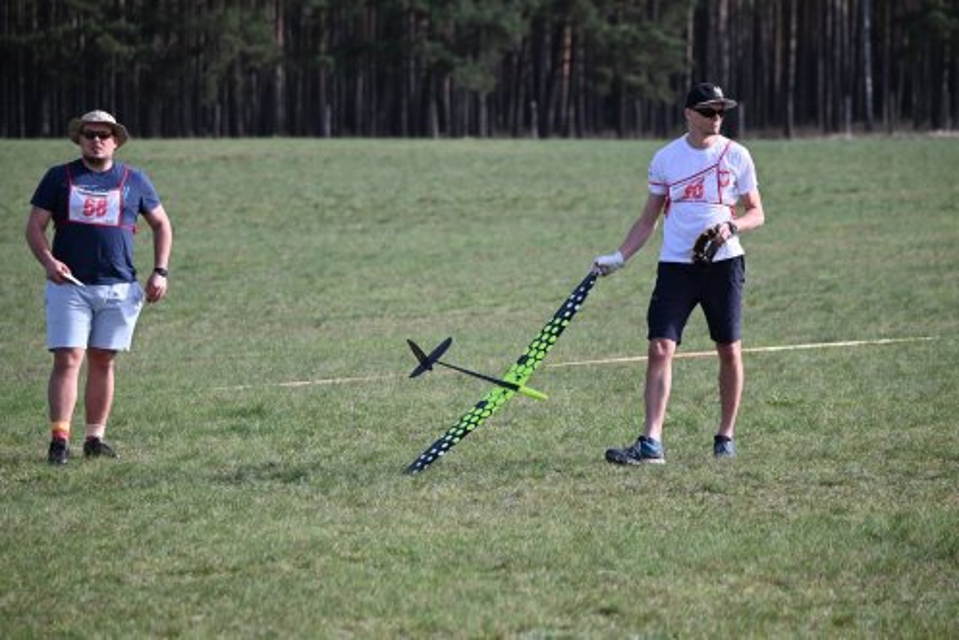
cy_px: 320
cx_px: 480
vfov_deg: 6.6
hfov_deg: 9.8
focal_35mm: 210
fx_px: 5597
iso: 320
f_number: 5.6
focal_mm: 210
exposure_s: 1/1000
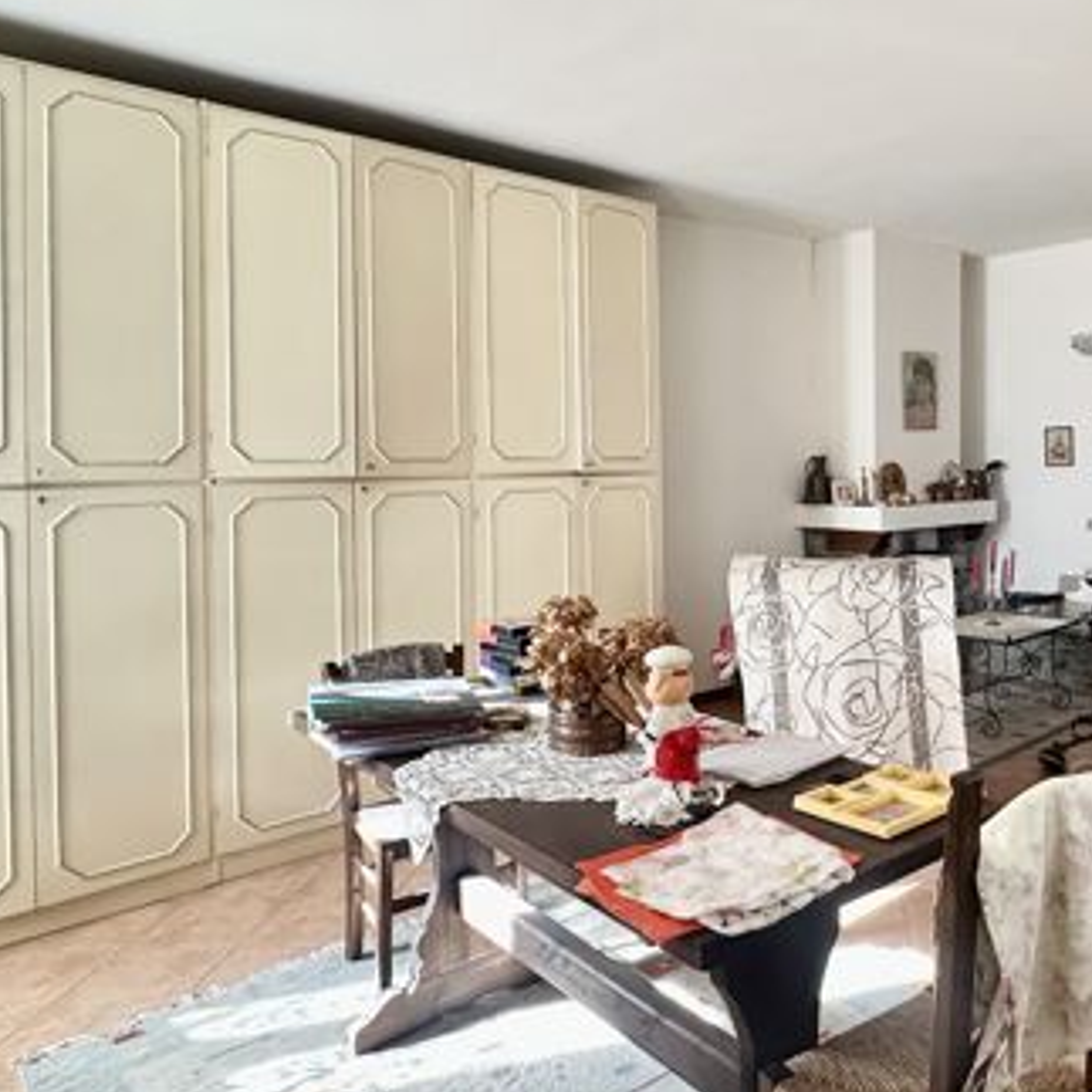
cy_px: 460
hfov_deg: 56.6
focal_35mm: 27
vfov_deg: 58.8
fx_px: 964
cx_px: 796
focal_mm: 2.22
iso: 250
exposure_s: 1/100
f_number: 2.2
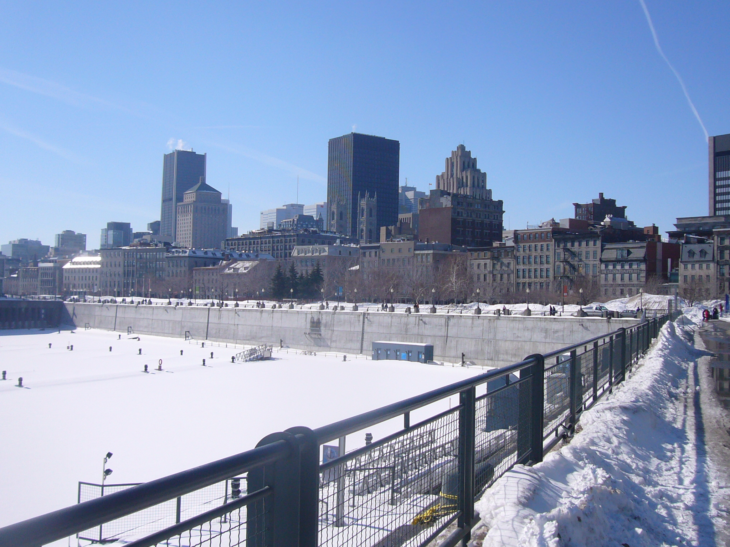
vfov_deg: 35.1
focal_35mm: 41
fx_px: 865
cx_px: 365
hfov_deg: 45.8
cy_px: 274
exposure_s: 1/640
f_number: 5.6
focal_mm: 4.9
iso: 80
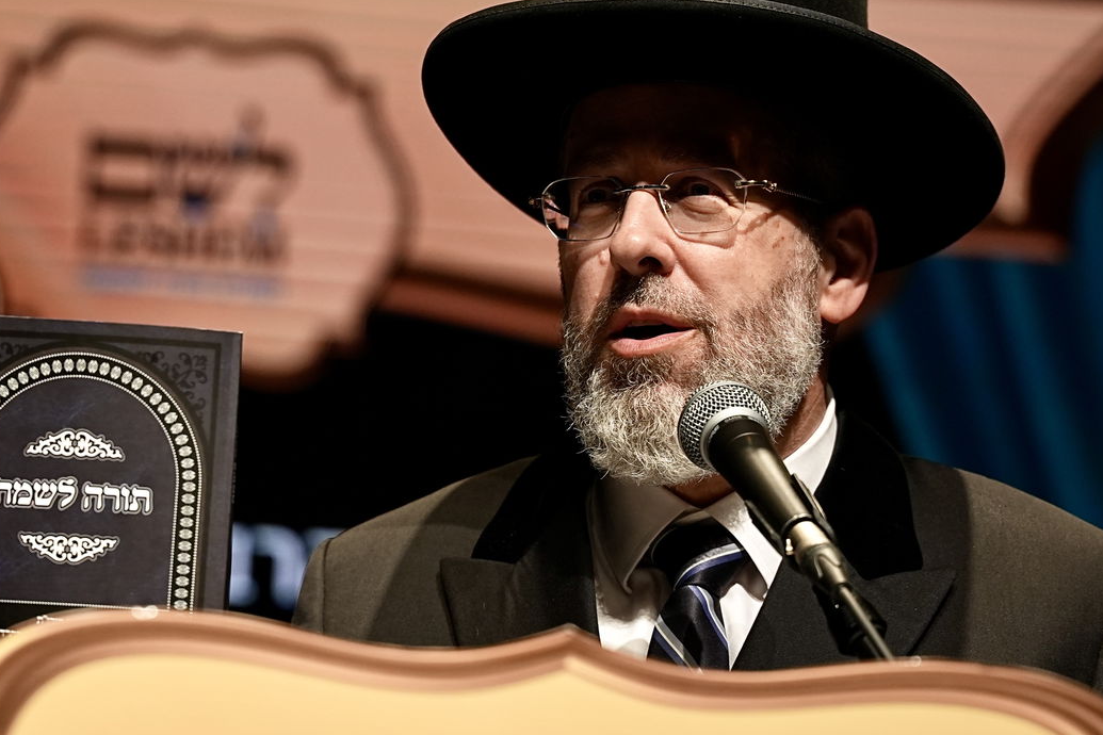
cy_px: 277
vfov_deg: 9.7
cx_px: 457
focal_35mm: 142
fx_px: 4350
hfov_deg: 14.4
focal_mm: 70
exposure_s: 1/250
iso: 800
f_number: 2.8
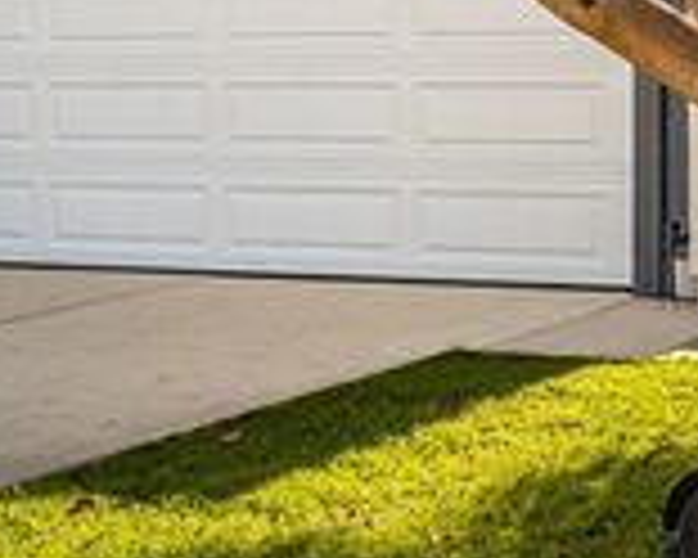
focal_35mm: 91
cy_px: -20
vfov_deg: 16.5
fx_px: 1880
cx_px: 671
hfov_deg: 20.5
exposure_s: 1/160
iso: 80
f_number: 9
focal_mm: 30
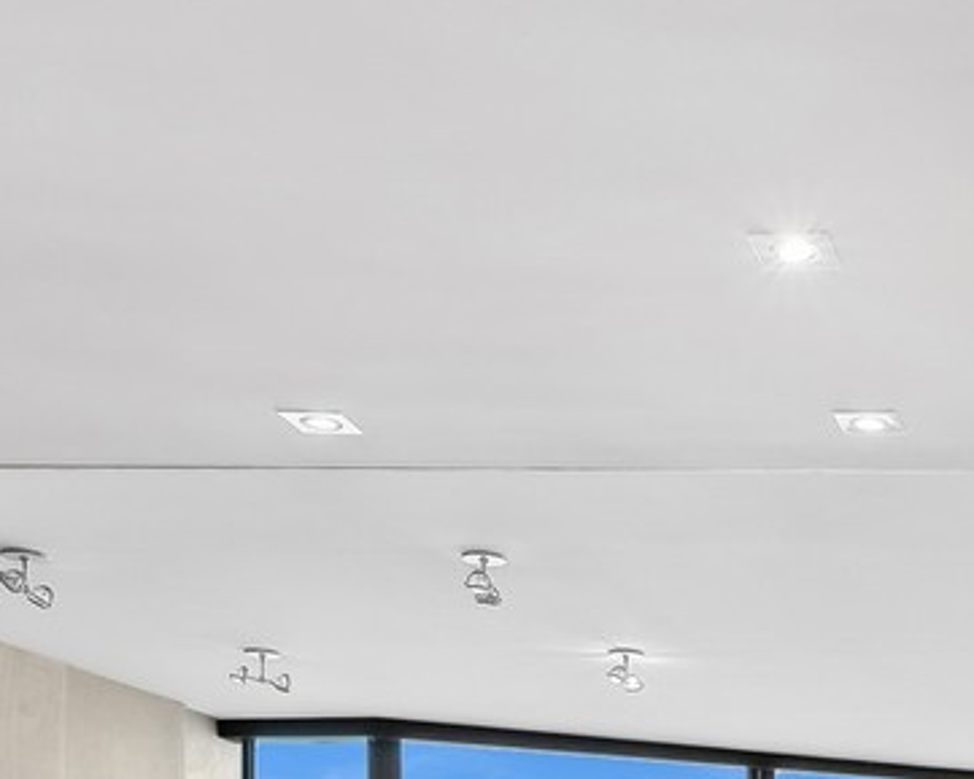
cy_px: 1051
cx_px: 1152
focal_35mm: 59
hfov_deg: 28.1
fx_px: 1701
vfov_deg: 22.6
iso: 100
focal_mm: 14
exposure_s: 1/3.33
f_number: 10
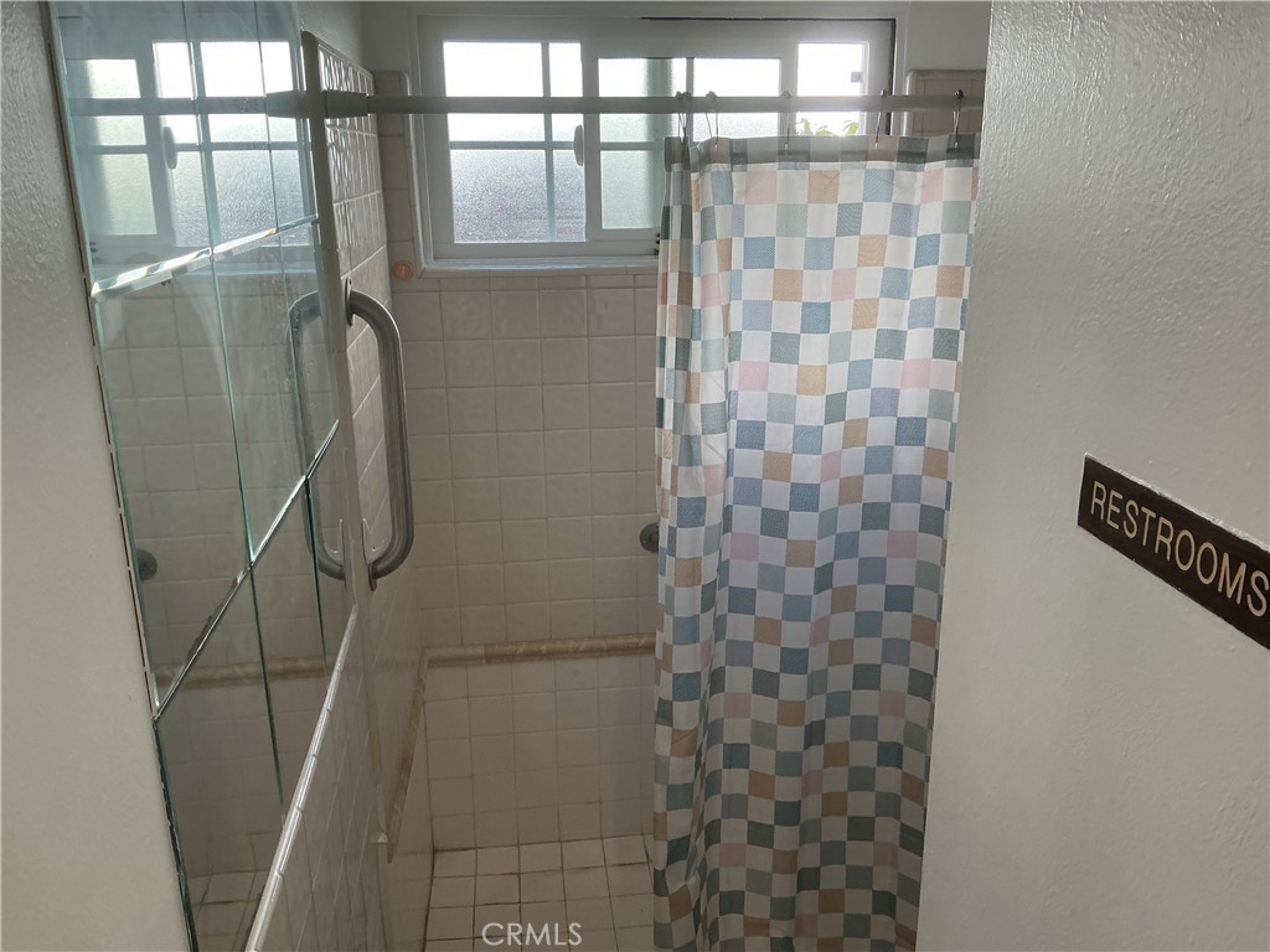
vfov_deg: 48.2
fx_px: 1064
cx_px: 635
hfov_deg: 61.7
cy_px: 476
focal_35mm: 29
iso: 40
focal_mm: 3
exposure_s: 1/120
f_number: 1.8
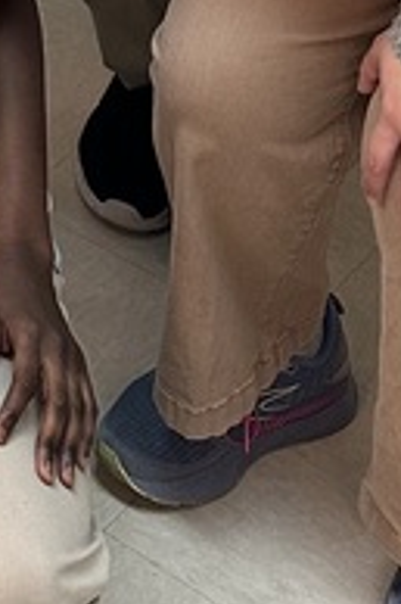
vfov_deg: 11.8
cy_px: -959
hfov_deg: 9.5
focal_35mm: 132
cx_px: -469
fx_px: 2209
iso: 200
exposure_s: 1/60
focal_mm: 6.86
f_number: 1.78
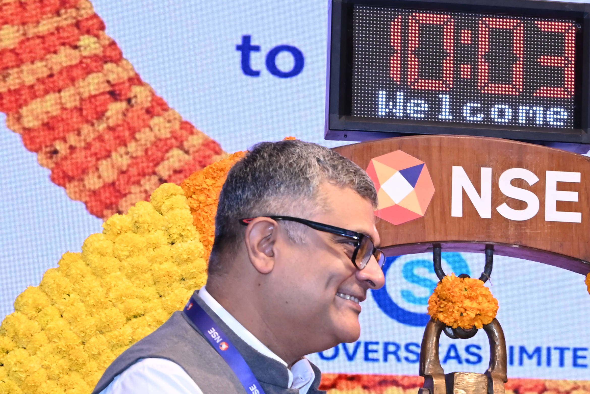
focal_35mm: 139
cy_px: 458
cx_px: 654
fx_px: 2279
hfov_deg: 14.4
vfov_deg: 9.8
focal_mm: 54
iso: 1250
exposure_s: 1/125
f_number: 5
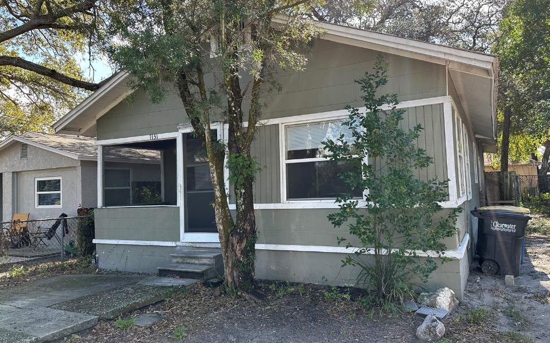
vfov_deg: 46.0
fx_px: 405
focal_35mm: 27
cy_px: 163
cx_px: 289
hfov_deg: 68.4
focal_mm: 6.86
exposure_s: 1/555
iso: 80
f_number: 1.78
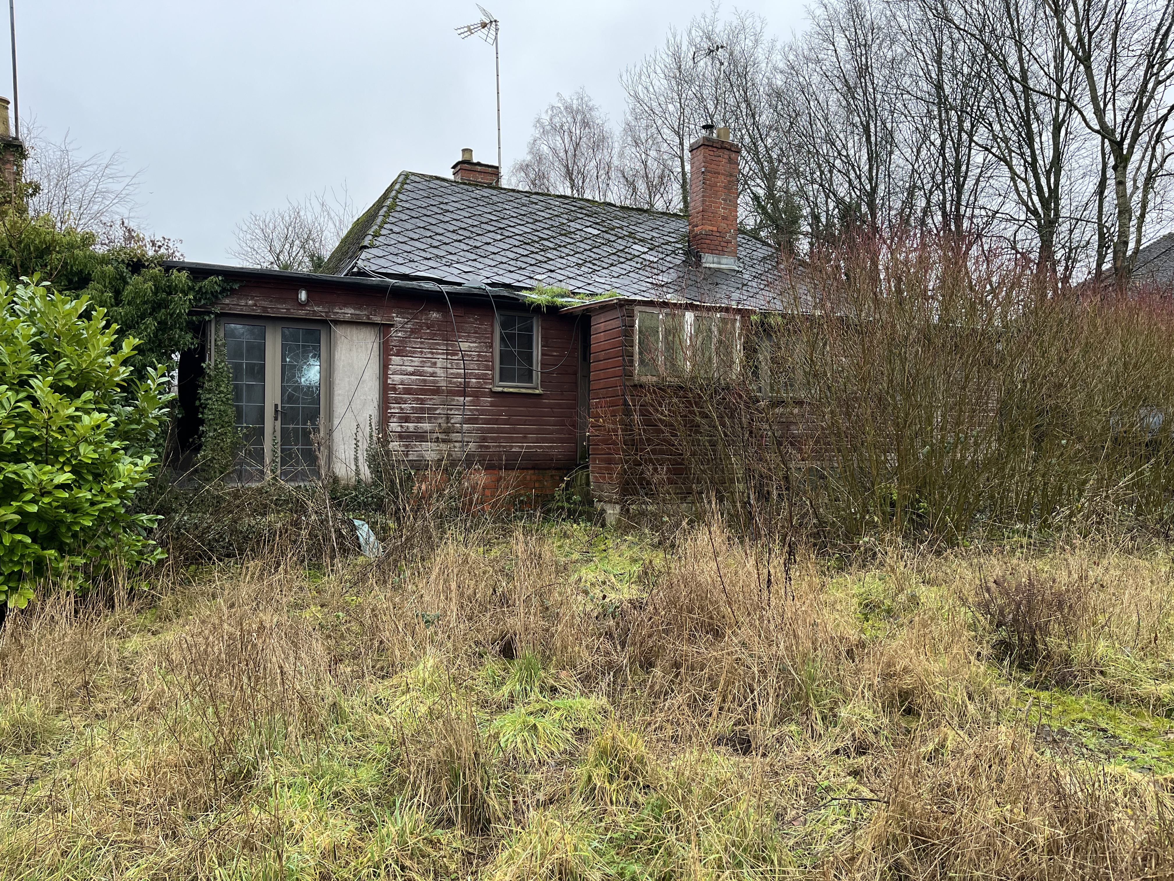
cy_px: 440
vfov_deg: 53.1
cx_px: 587
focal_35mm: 26
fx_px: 882
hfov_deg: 67.3
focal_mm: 5.1
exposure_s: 1/119
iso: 125
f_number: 1.6
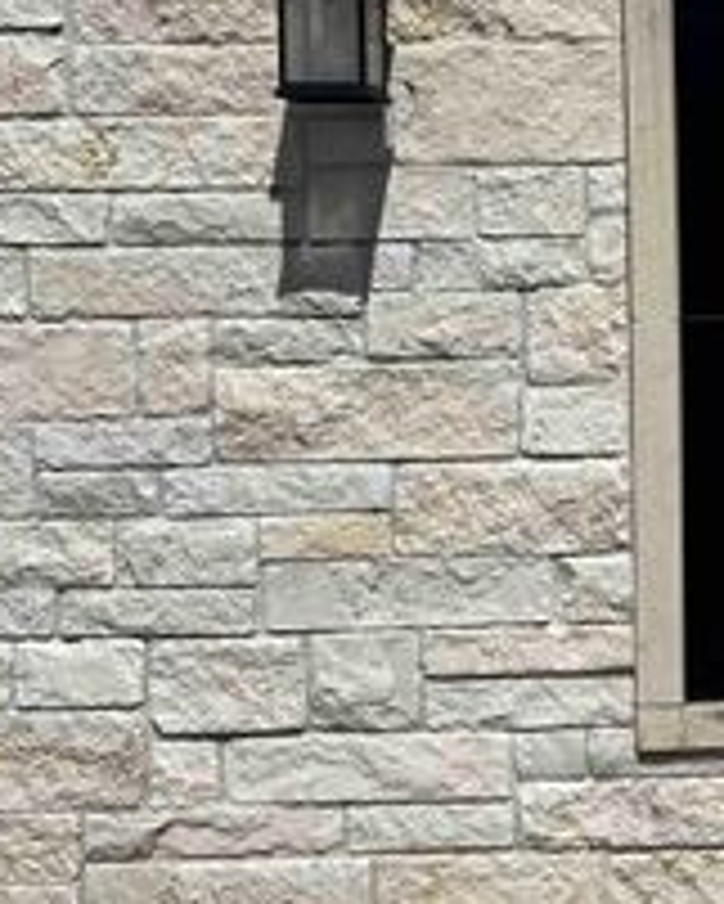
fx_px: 1686
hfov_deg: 22.0
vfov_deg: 29.8
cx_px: 917
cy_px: 317
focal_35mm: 63
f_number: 1.5
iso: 50
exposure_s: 1/12658
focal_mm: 5.7
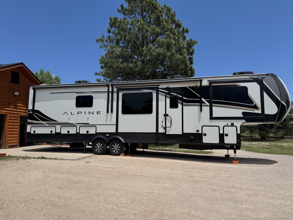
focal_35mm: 24
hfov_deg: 71.6
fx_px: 203
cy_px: 110
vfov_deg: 56.8
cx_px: 146
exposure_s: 1/7937
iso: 80
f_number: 1.78
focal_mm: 6.76
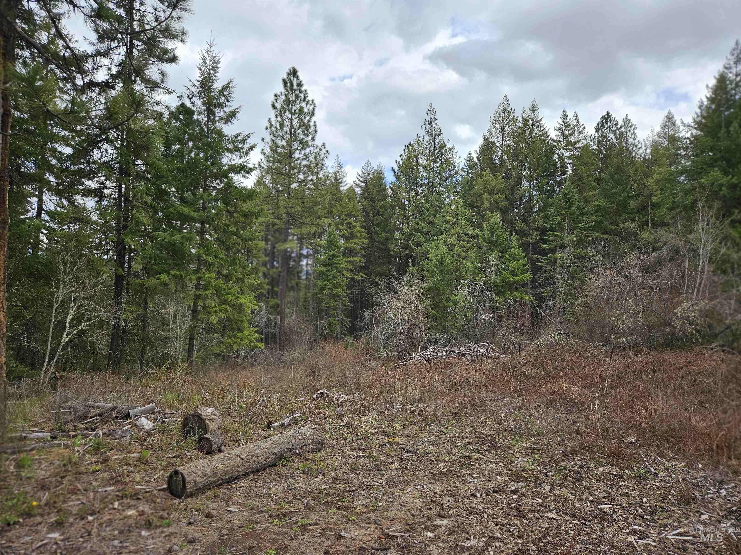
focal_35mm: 23
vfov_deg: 58.9
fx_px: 492
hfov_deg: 73.9
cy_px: 278
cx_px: 370
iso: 32
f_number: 1.8
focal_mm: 5.4
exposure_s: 1/1402
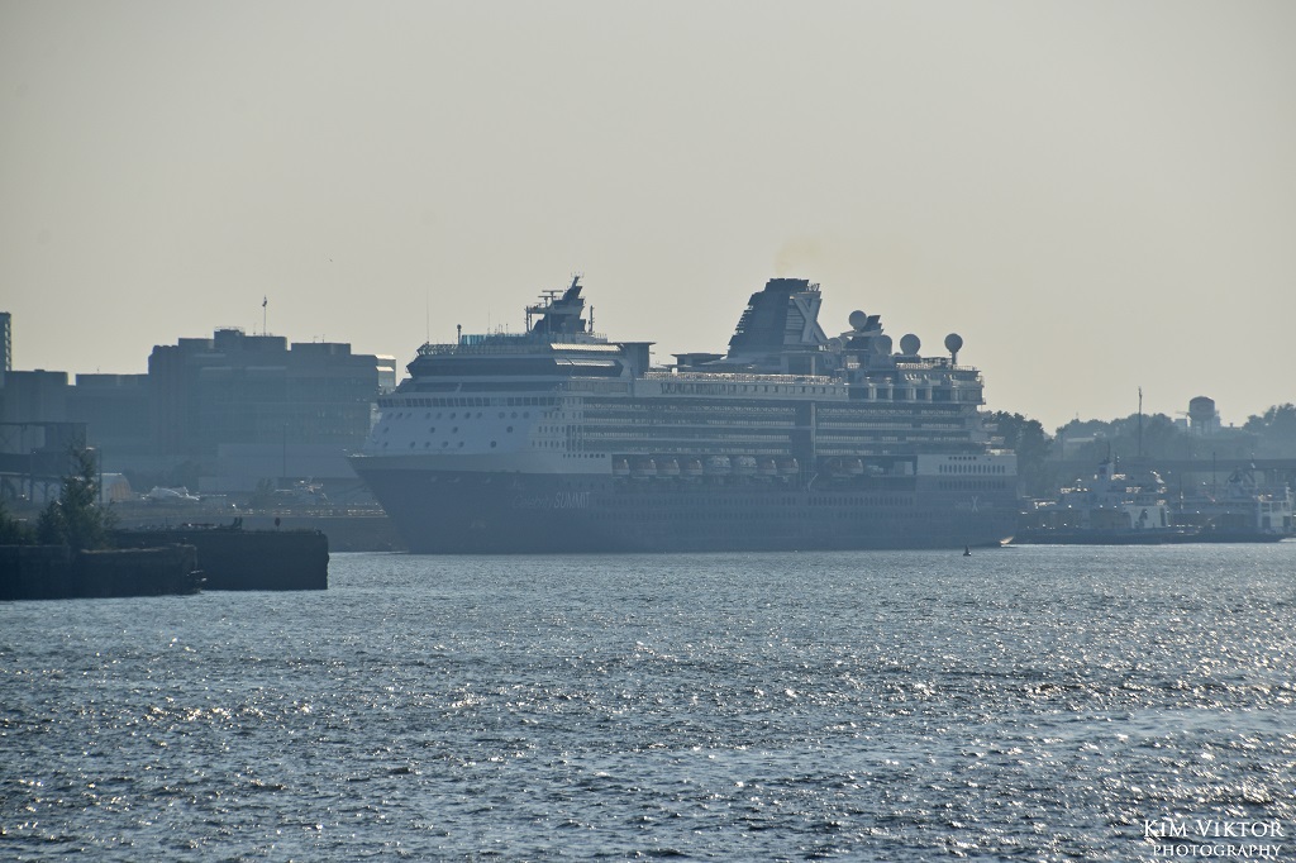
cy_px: 432
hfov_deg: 16.1
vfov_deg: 10.7
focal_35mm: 128
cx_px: 648
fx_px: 4588
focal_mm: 85
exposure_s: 1/1000
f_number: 8
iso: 200
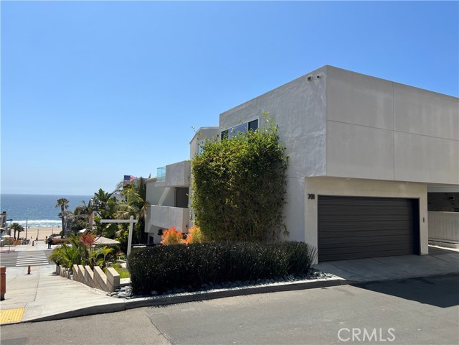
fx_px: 345
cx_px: 230
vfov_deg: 53.1
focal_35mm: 26
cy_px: 172
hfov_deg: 67.3
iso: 50
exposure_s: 1/5587
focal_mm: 5.7
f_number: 1.5
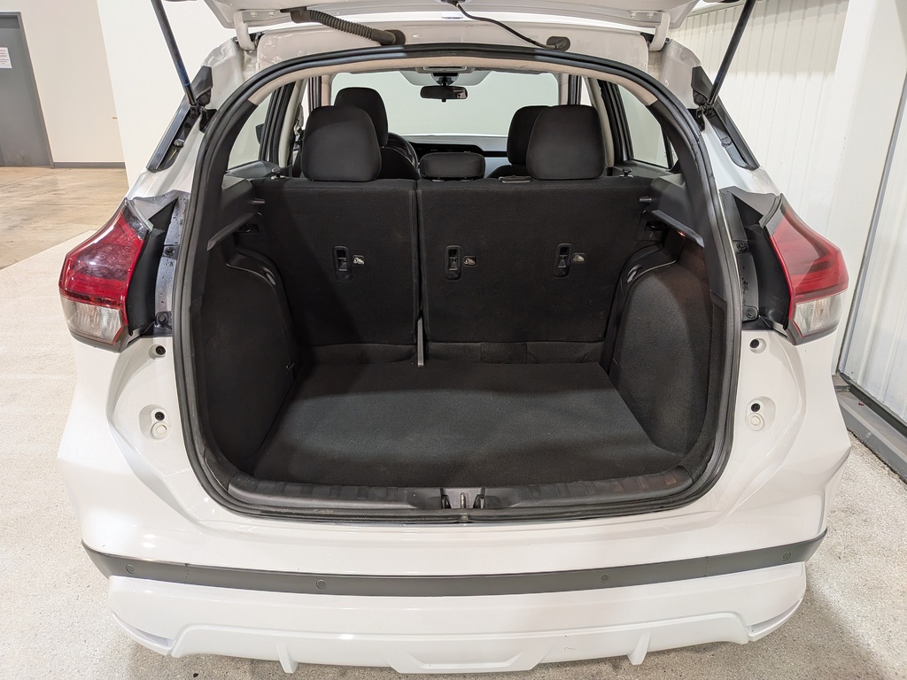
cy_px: 340
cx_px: 454
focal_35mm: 24
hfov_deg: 71.6
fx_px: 629
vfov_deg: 56.8
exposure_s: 1/120
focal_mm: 4.53
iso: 146
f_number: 1.7
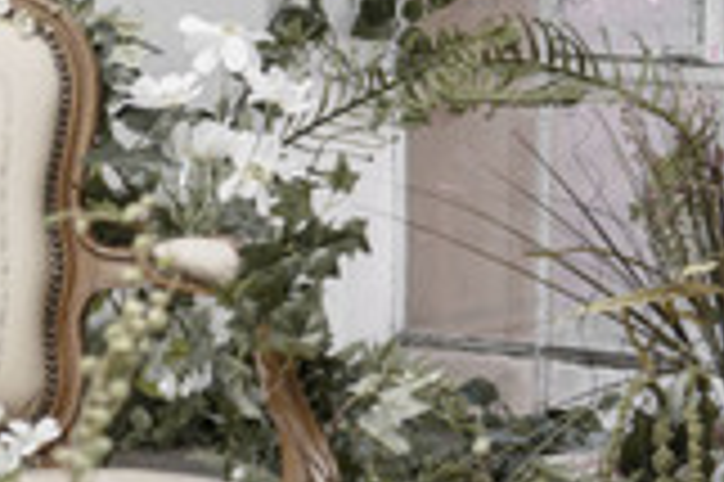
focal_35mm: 233
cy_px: -99
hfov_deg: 8.4
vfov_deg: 5.9
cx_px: 1432
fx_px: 4681
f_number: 2.8
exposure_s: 1/200
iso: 64
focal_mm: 50
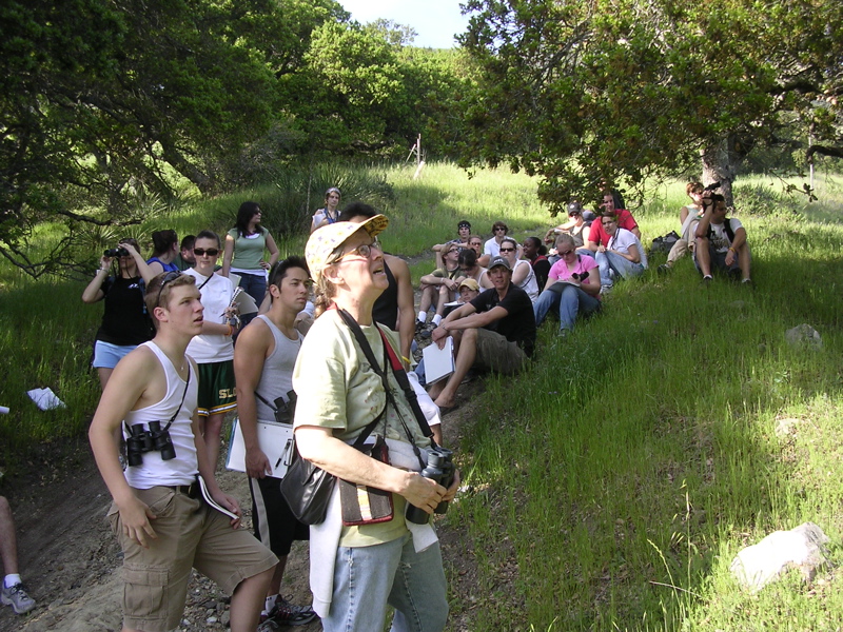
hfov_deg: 49.0
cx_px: 422
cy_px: 316
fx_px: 925
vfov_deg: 37.7
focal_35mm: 38
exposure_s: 1/204
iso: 100
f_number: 2.8
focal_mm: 5.8
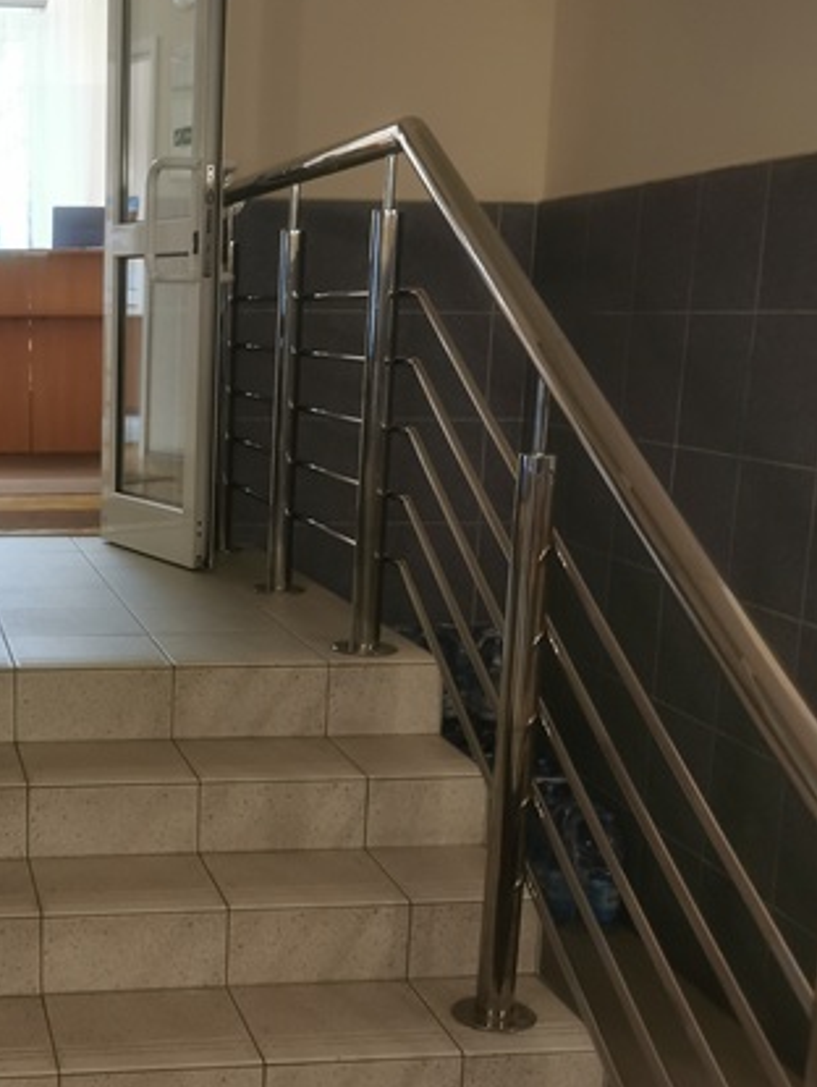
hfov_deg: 27.2
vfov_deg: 36.7
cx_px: 97
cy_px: 652
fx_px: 1634
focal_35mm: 52
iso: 320
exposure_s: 1/40
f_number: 1.6
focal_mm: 5.56
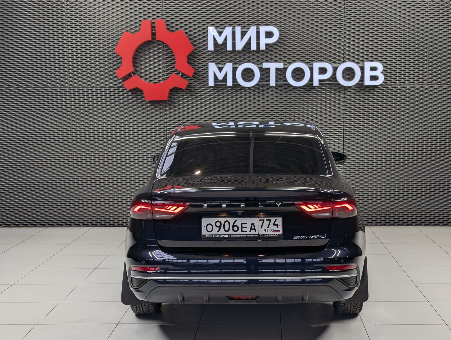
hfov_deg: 34.8
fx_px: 718
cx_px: 254
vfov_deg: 26.6
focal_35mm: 55
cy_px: 186
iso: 45
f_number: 1.85
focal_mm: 6.81
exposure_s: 1/159
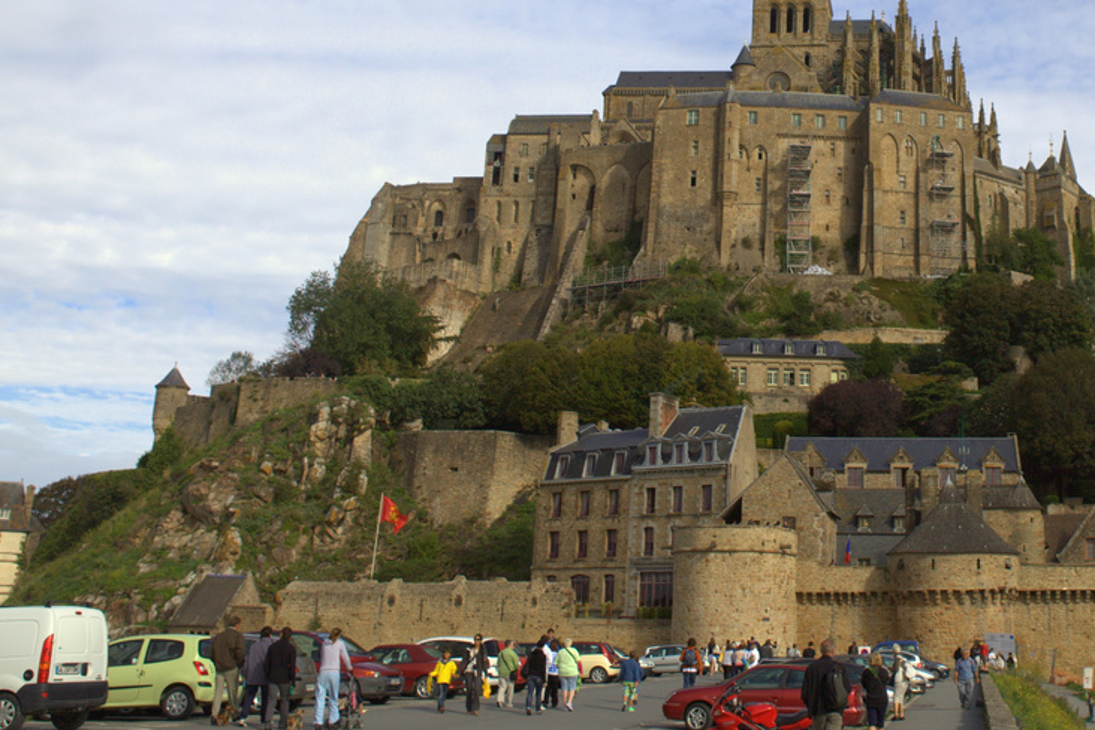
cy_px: 125
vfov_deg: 29.7
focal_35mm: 44
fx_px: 1338
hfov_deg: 42.7
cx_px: 859
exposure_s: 1/250
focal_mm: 24
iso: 100
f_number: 7.1
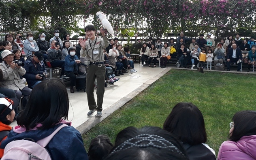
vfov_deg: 42.9
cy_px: 64
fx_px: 202
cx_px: 129
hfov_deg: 64.6
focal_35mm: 29
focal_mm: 3.71
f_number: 1.7
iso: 50
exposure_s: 1/120
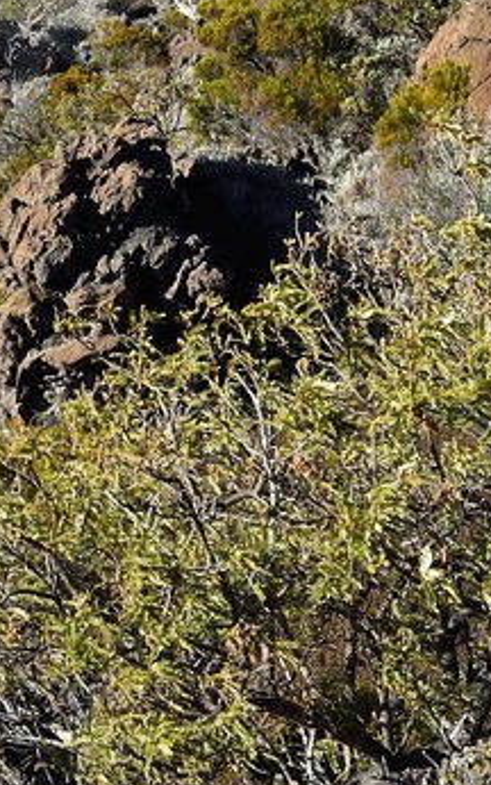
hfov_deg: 7.8
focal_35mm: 151
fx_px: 3229
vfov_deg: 13.4
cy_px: -214
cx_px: -841
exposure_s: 1/250
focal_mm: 32
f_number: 13
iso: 200
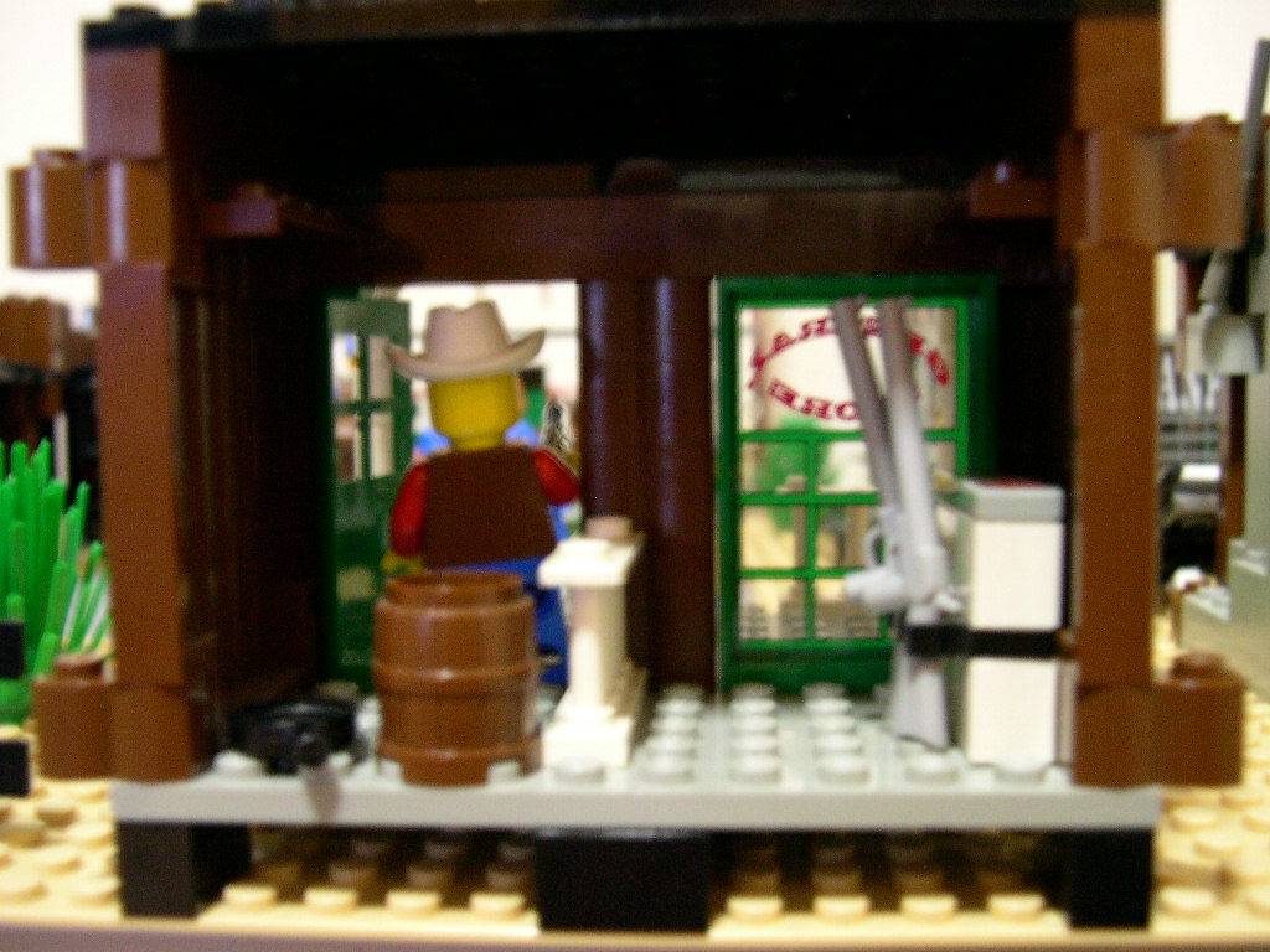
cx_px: 635
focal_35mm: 38
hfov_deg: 49.0
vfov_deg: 37.7
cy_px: 476
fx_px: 1394
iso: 400
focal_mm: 8
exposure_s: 1/1.2
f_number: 2.8
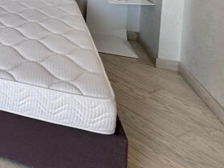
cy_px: -71
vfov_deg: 24.1
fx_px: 324
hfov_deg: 26.4
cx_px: -120
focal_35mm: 50
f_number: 2.2
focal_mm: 2.22
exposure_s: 1/99
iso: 64
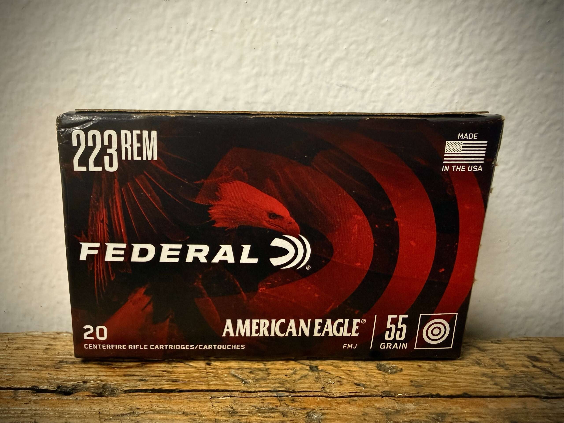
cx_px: 282
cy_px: 212
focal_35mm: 24
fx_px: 391
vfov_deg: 56.8
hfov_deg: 71.6
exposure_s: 1/60
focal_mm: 2.22
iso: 400
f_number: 2.2
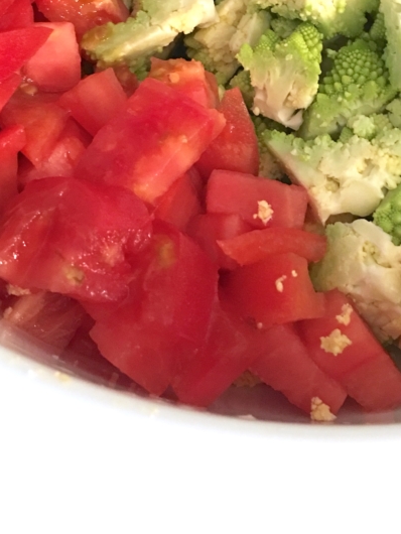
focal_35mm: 56
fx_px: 864
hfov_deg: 25.6
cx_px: 328
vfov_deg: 33.1
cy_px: 89
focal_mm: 4.15
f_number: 2.2
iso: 80
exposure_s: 1/8
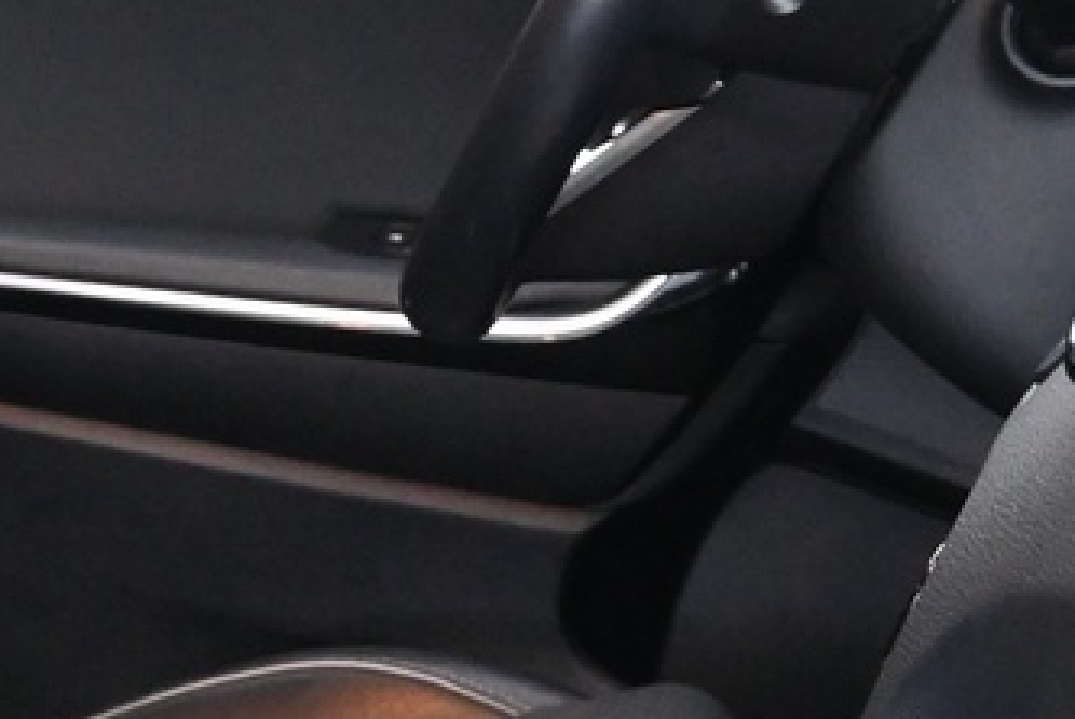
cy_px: 690
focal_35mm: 117
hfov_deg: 15.3
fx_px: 3497
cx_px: -809
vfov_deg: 11.6
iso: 4000
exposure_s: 1/25
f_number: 3.5
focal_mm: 16
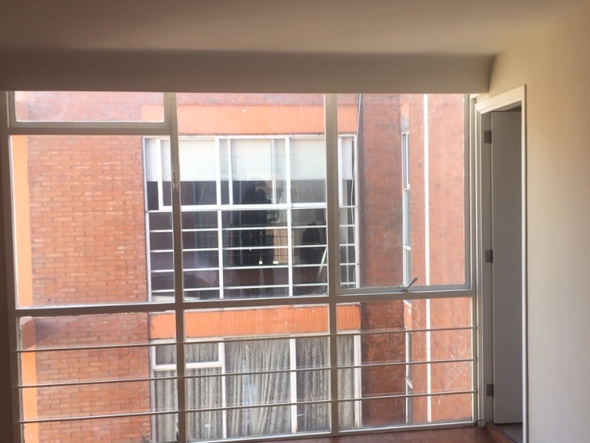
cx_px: 376
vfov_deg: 35.1
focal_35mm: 41
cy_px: 232
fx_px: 699
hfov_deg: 45.3
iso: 32
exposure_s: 1/120
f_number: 2.2
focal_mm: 4.15
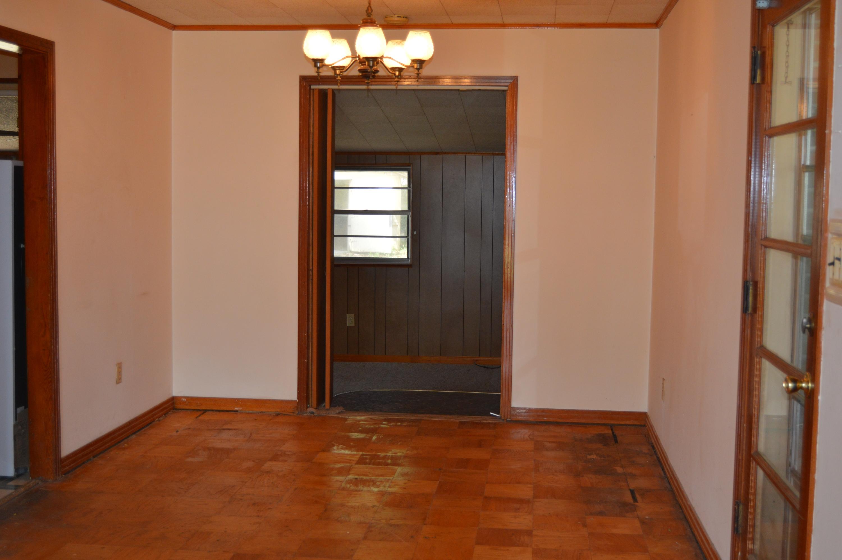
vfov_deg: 31.8
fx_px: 982
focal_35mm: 42
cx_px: 421
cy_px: 280
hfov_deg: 46.4
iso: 500
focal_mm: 28
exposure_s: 1/60
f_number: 4
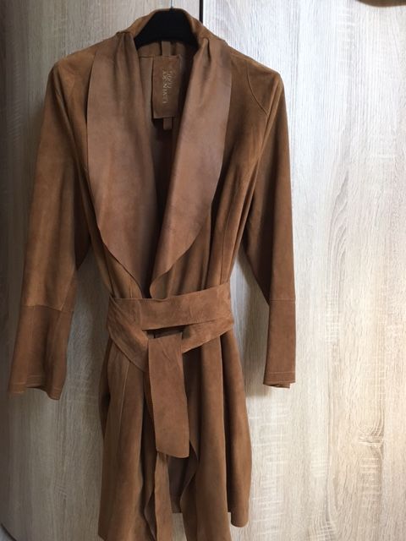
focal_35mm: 29
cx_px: 203
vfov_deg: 61.7
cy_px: 270
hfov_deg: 48.2
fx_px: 454
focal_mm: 4.15
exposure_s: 1/33
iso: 160
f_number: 2.2
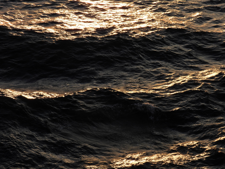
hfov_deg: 15.8
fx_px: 812
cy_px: 84
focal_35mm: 125
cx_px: 112
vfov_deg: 11.9
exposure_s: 1/800
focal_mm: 22.3
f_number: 4
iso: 100
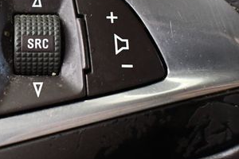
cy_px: 56
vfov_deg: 17.7
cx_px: 22
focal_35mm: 77
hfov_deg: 25.5
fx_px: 511
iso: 3200
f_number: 3.5
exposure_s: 1/80
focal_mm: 18
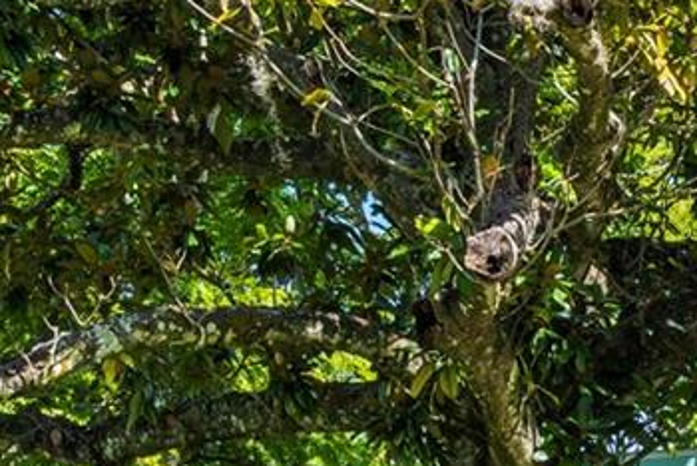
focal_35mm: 137
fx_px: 2655
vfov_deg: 9.7
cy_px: 695
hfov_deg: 13.5
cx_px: 1239
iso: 125
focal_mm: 30
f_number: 8
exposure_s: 1/50
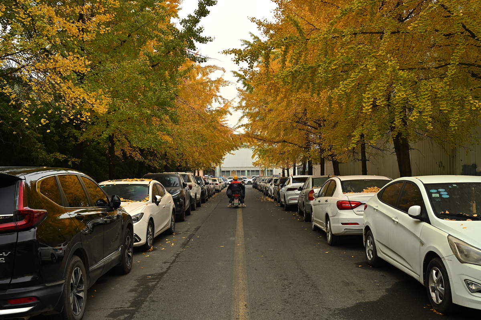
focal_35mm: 35
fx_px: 468
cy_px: 160
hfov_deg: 54.4
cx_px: 240
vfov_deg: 37.9
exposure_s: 1/25
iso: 200
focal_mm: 35
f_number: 8
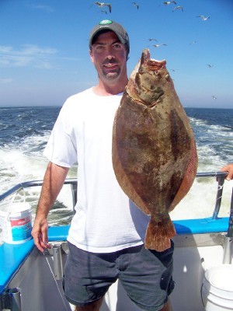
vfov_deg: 51.4
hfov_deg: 39.7
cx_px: 116
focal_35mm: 36
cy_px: 156
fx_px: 323
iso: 64
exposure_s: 1/1000
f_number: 4
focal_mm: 5.85
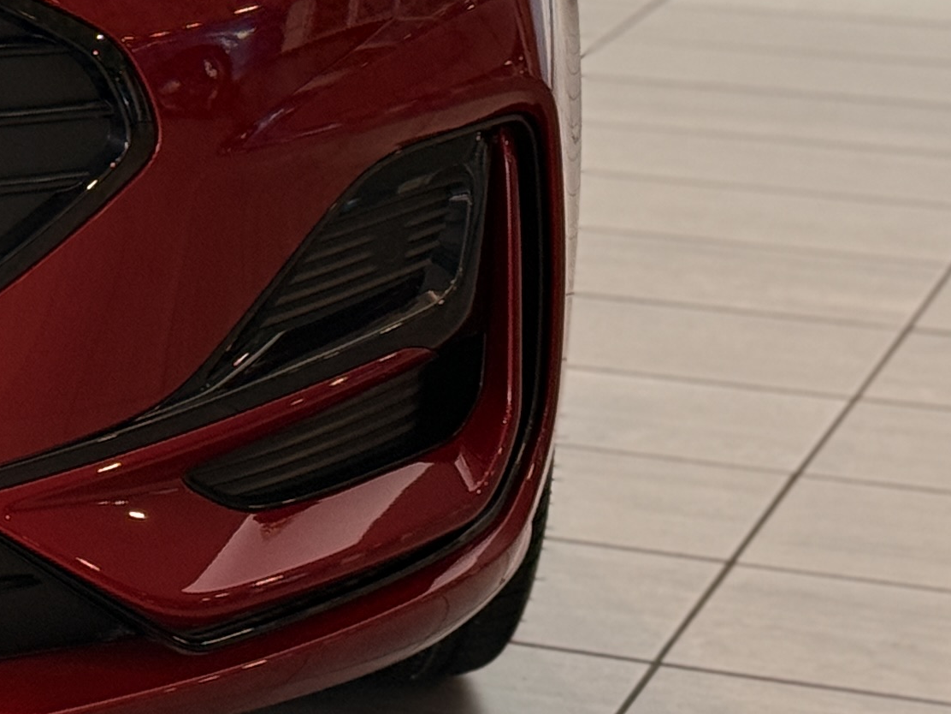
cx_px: -663
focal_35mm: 174
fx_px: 4780
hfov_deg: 10.8
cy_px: -265
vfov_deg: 8.4
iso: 100
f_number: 1.78
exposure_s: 1/102
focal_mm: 6.76
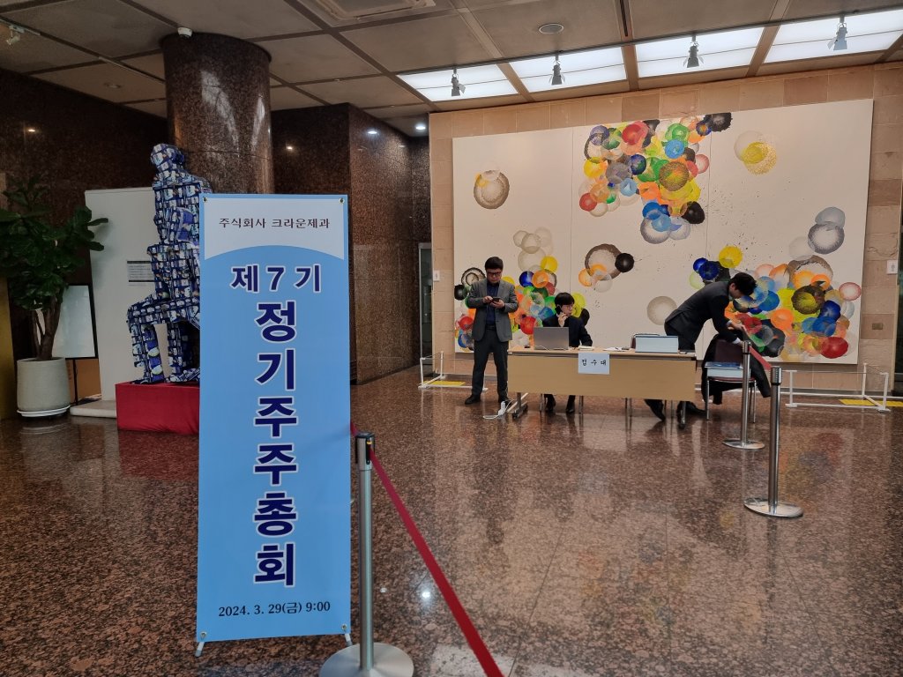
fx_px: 626
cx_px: 452
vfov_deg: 56.8
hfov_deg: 71.6
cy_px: 338
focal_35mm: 24
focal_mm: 6.7
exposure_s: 1/120
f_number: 1.8
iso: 250
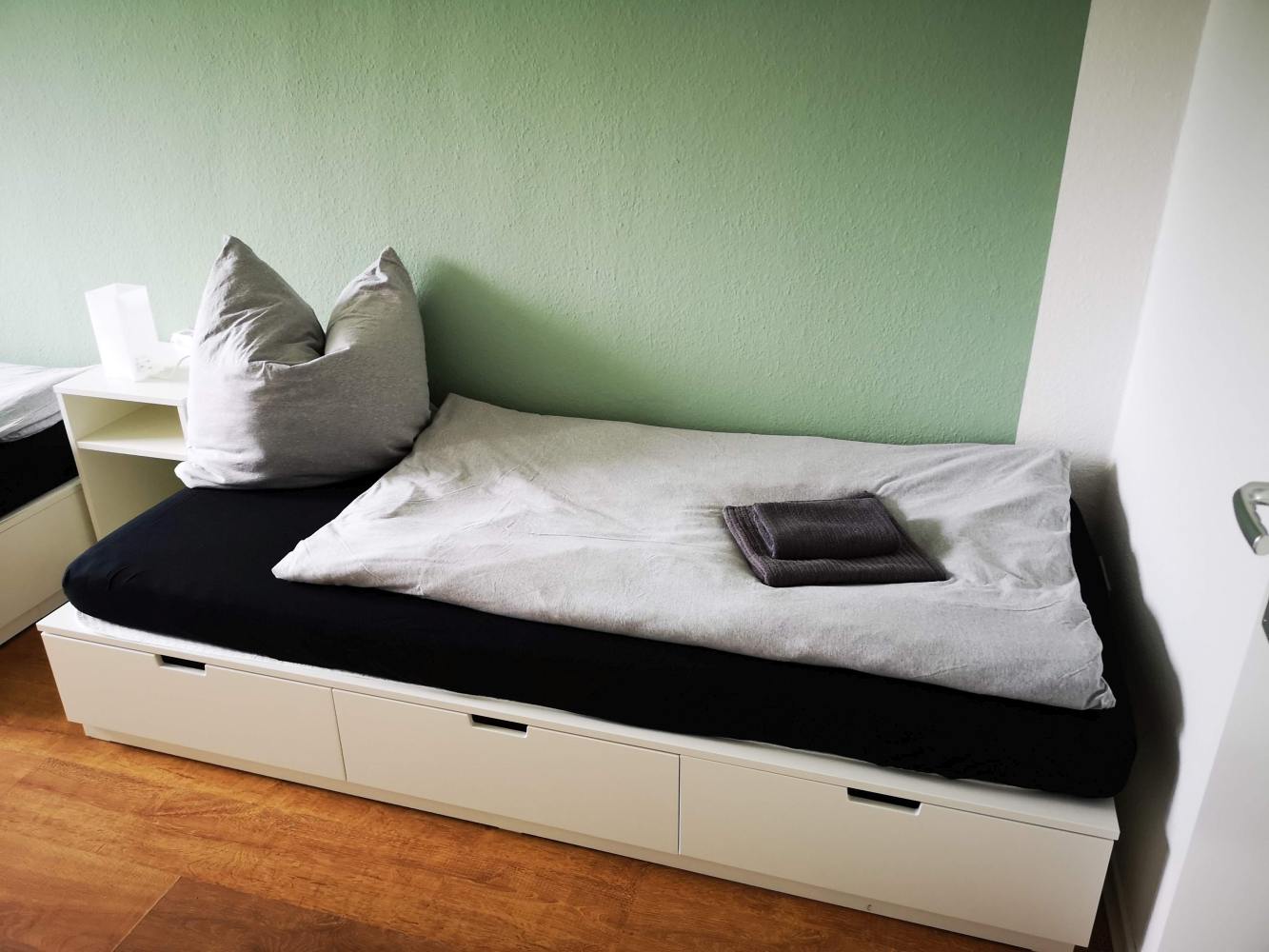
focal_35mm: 27
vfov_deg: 51.4
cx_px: 634
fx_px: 990
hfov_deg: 65.3
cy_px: 476
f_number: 1.8
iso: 250
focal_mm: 5.58
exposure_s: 1/33.3
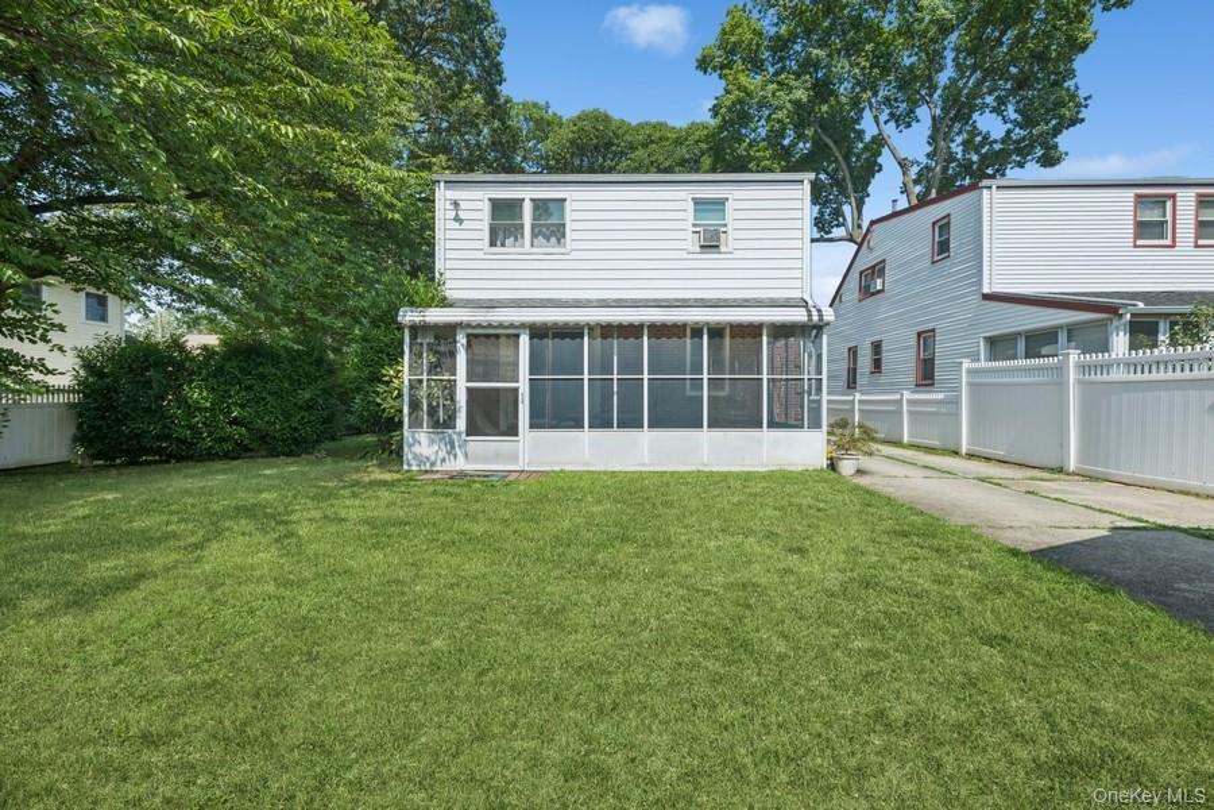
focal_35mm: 14
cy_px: 405
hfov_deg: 104.3
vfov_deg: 81.2
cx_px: 607
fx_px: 472
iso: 100
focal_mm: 14
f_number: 11
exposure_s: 1/160
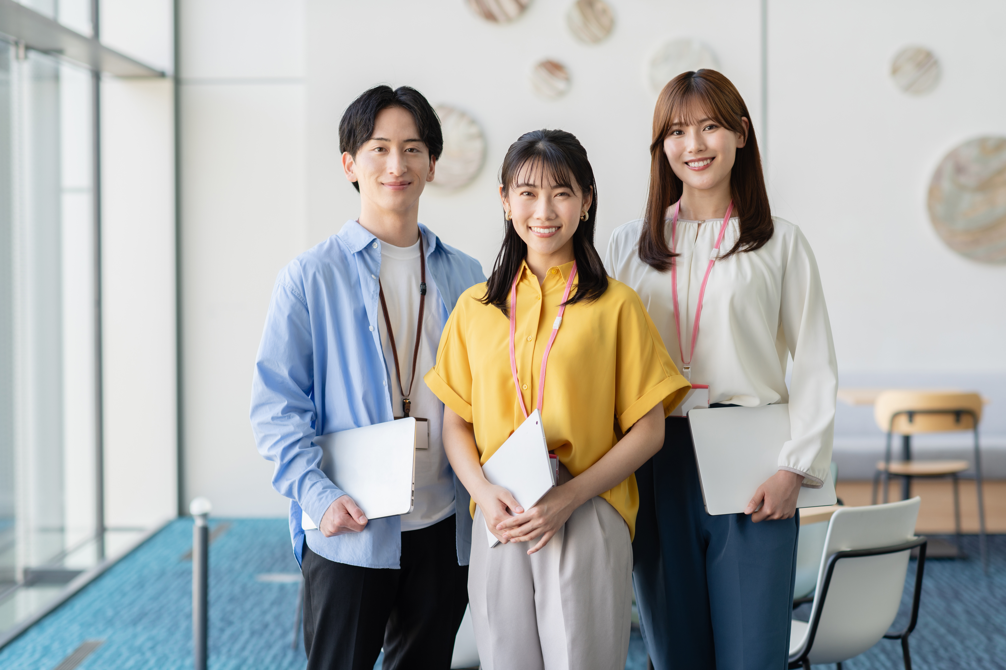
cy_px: 335
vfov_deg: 16.1
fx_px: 2374
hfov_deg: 23.9
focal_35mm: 85
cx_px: 503
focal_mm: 85
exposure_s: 1/160
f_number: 2.8
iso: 100
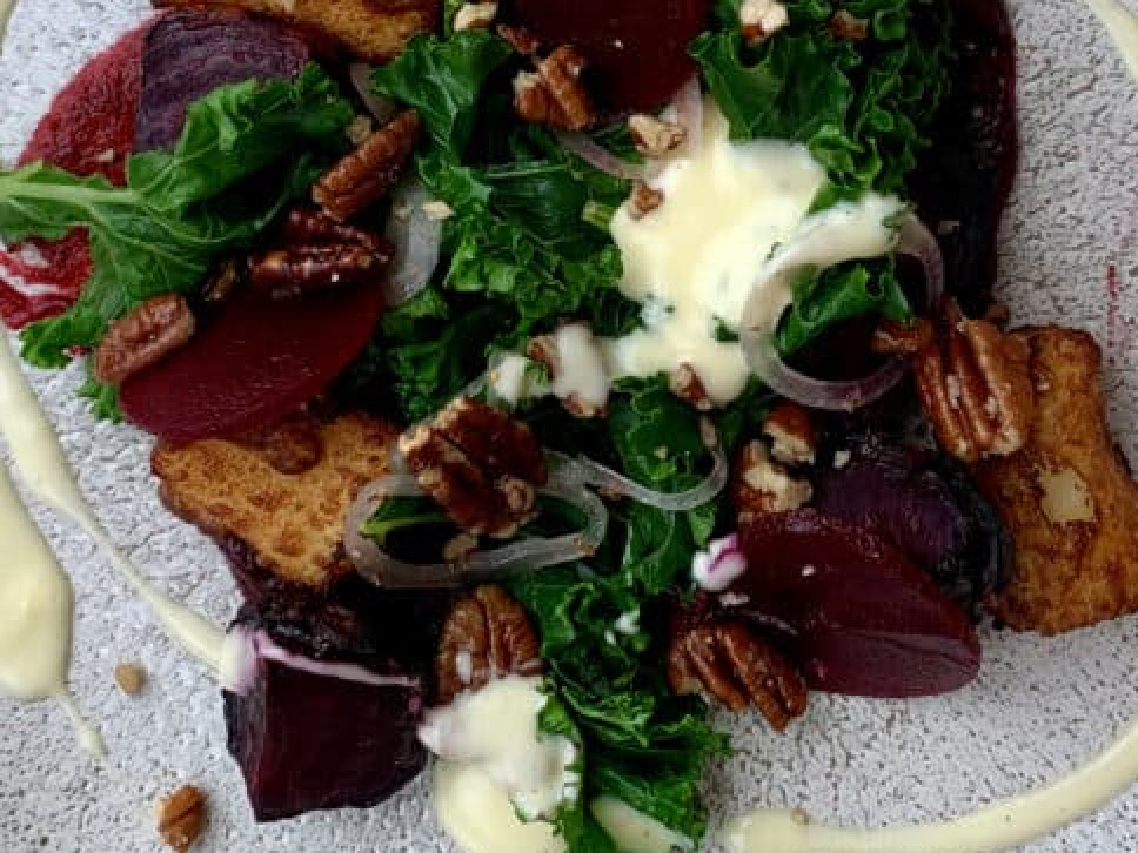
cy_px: 282
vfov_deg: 26.4
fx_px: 1808
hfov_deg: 33.9
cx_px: 903
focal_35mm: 55
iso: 25
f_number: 1.8
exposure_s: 1/251
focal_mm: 4.25
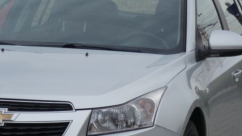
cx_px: 77
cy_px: 109
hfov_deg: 8.7
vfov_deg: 4.9
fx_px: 1591
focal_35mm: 248
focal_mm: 22.9
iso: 80
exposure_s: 1/320
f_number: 5.6
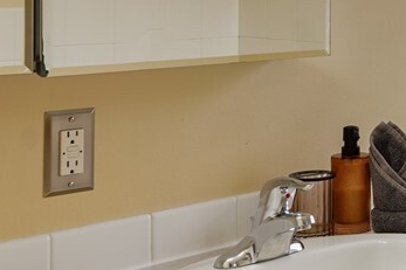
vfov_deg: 16.1
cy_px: 7
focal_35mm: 83
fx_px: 936
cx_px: 723
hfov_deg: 19.0
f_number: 8
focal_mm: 17
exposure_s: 1/3
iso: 100
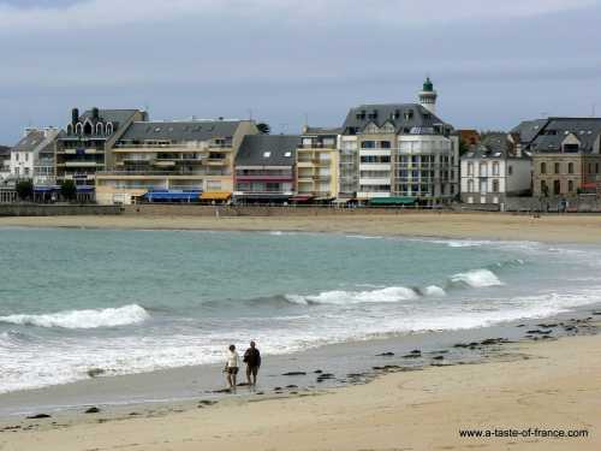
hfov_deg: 9.2
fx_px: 3750
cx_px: 300
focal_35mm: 216
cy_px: 226
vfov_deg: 6.9
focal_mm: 35.9
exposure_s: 1/500
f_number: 8
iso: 80
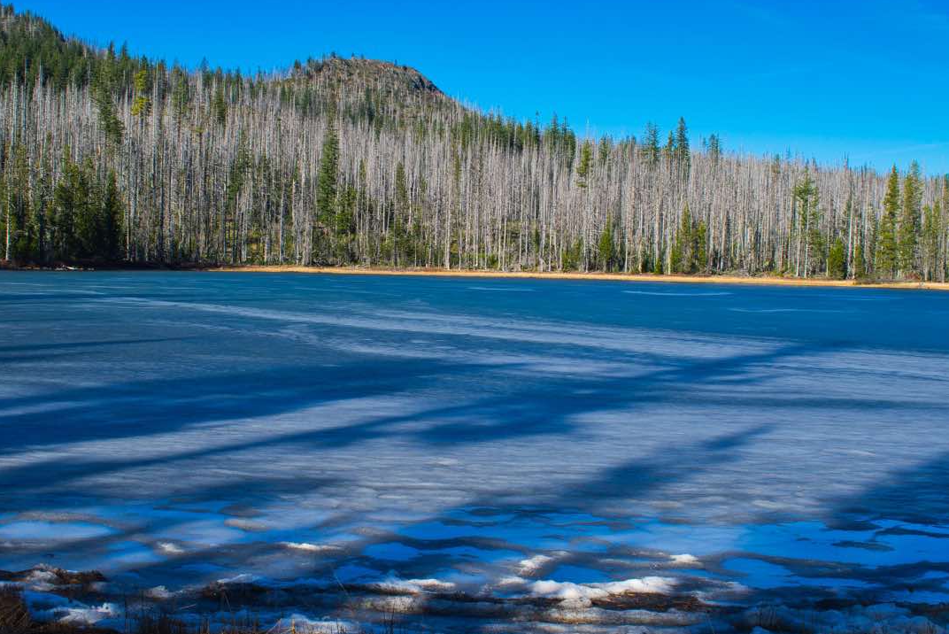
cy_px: 301
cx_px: 444
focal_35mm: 47
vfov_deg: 28.7
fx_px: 1240
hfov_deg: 41.9
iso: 400
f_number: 11
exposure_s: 1/400
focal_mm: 28
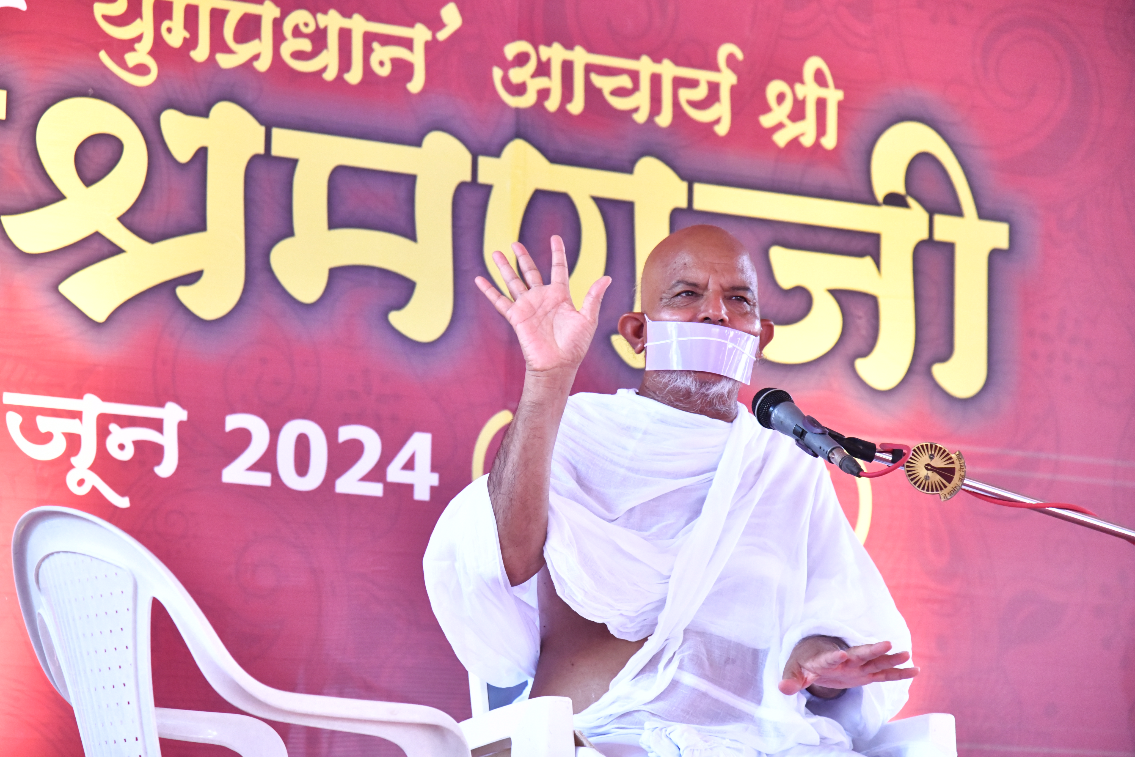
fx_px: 3310
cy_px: 378
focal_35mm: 105
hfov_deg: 19.5
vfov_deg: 13.0
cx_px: 568
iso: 6400
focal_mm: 105
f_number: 5
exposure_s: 1/250
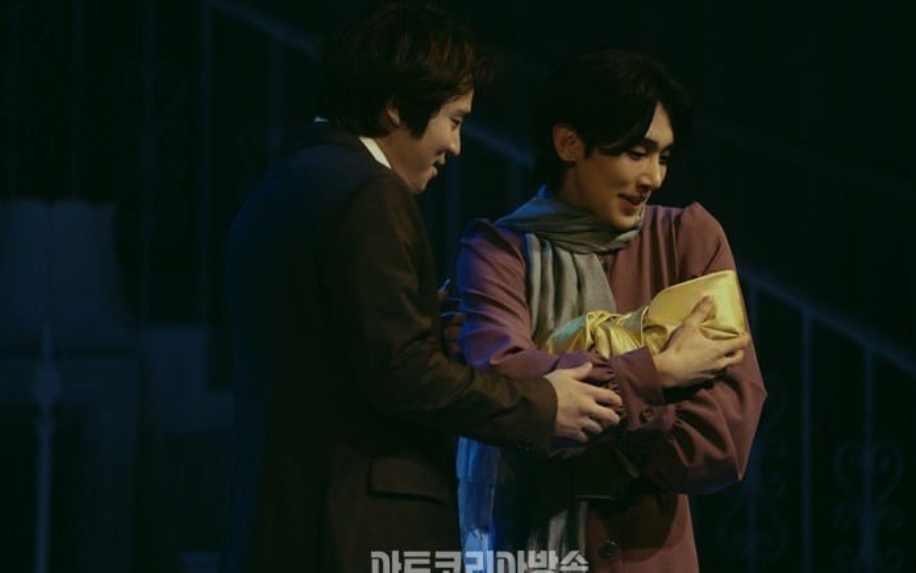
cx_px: 459
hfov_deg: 10.4
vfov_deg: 6.5
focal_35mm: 202
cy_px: 297
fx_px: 5043
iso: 2500
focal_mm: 197
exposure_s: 1/320
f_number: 2.8
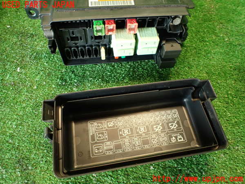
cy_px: 92
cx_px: 122
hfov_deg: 69.4
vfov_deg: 54.9
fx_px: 177
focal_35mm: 25
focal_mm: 4.5
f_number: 2
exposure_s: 1/30
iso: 320
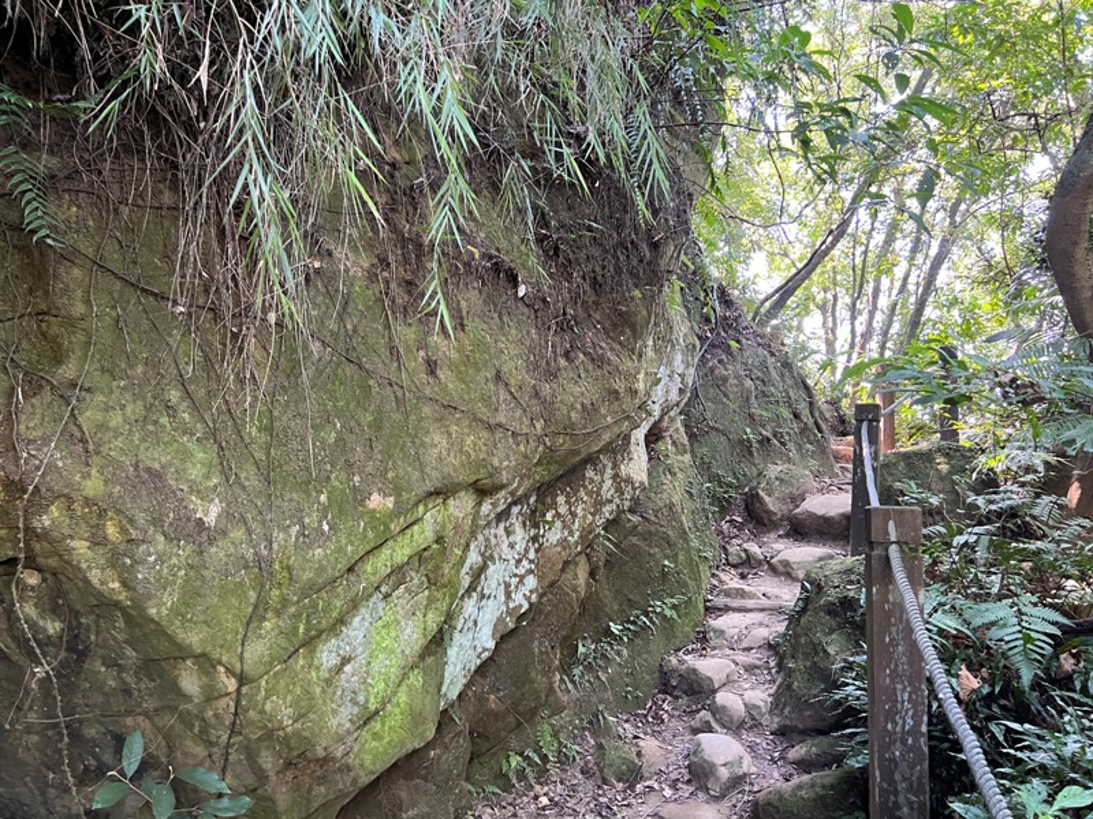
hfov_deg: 67.3
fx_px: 821
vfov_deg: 53.1
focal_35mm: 26
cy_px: 410
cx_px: 546
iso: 320
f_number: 1.5
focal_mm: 5.7
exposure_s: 1/60
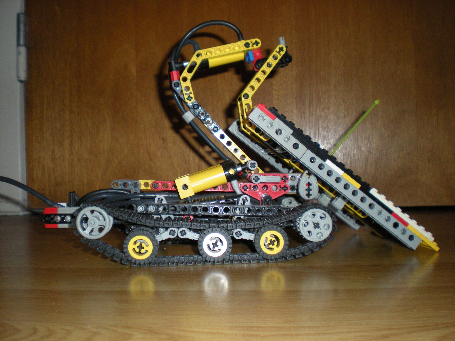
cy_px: 170
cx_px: 228
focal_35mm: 38
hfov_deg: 49.0
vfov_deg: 37.7
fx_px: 499
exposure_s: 1/60
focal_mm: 6.3
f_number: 3.1
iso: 200
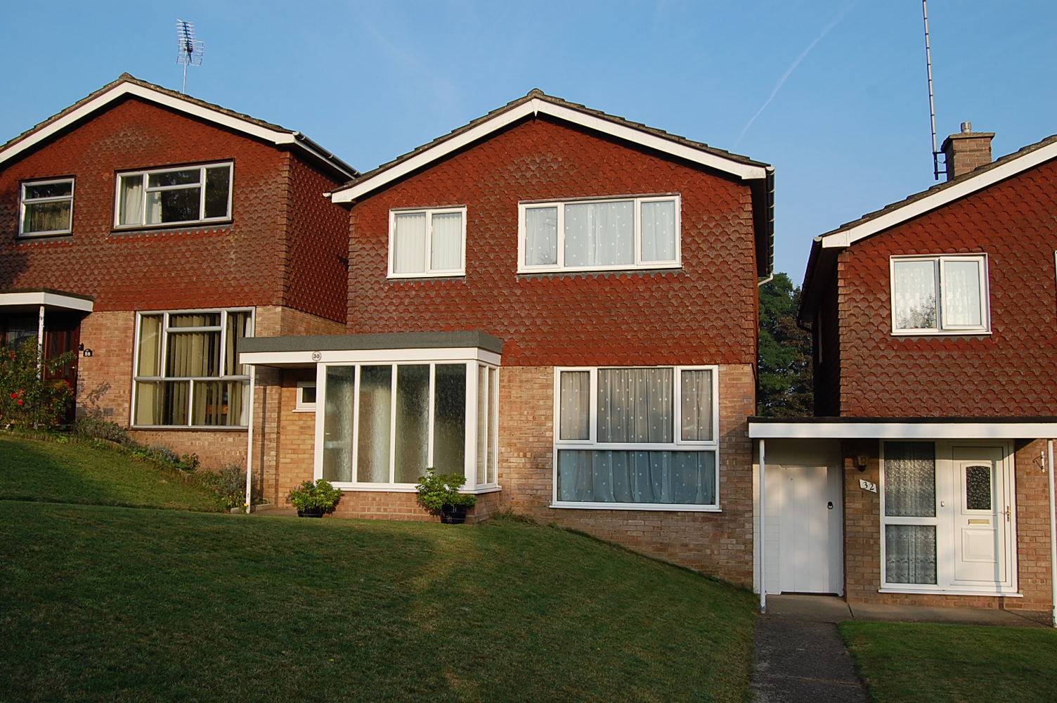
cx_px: 528
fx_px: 880
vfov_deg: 43.5
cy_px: 352
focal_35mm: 30
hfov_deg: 62.0
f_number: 9
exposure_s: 1/320
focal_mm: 20
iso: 200
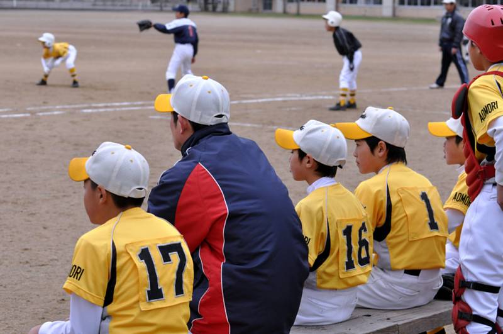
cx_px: 252
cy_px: 167
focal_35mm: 105
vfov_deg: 13.0
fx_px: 1465
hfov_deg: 19.5
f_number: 7.1
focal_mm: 70
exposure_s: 1/2000
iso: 800
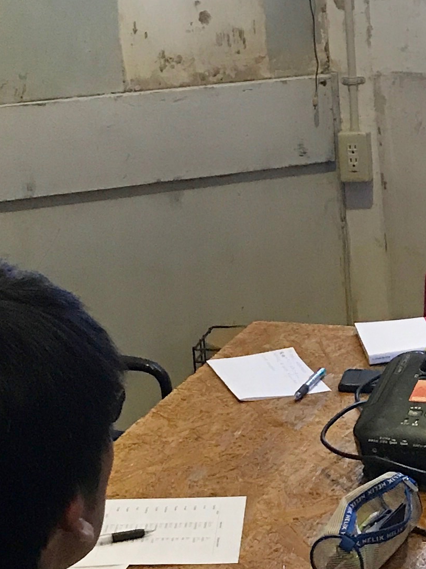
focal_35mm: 104
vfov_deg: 18.9
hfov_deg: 13.9
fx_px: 1707
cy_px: 375
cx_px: 488
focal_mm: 3.99
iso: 80
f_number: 1.8
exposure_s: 1/15
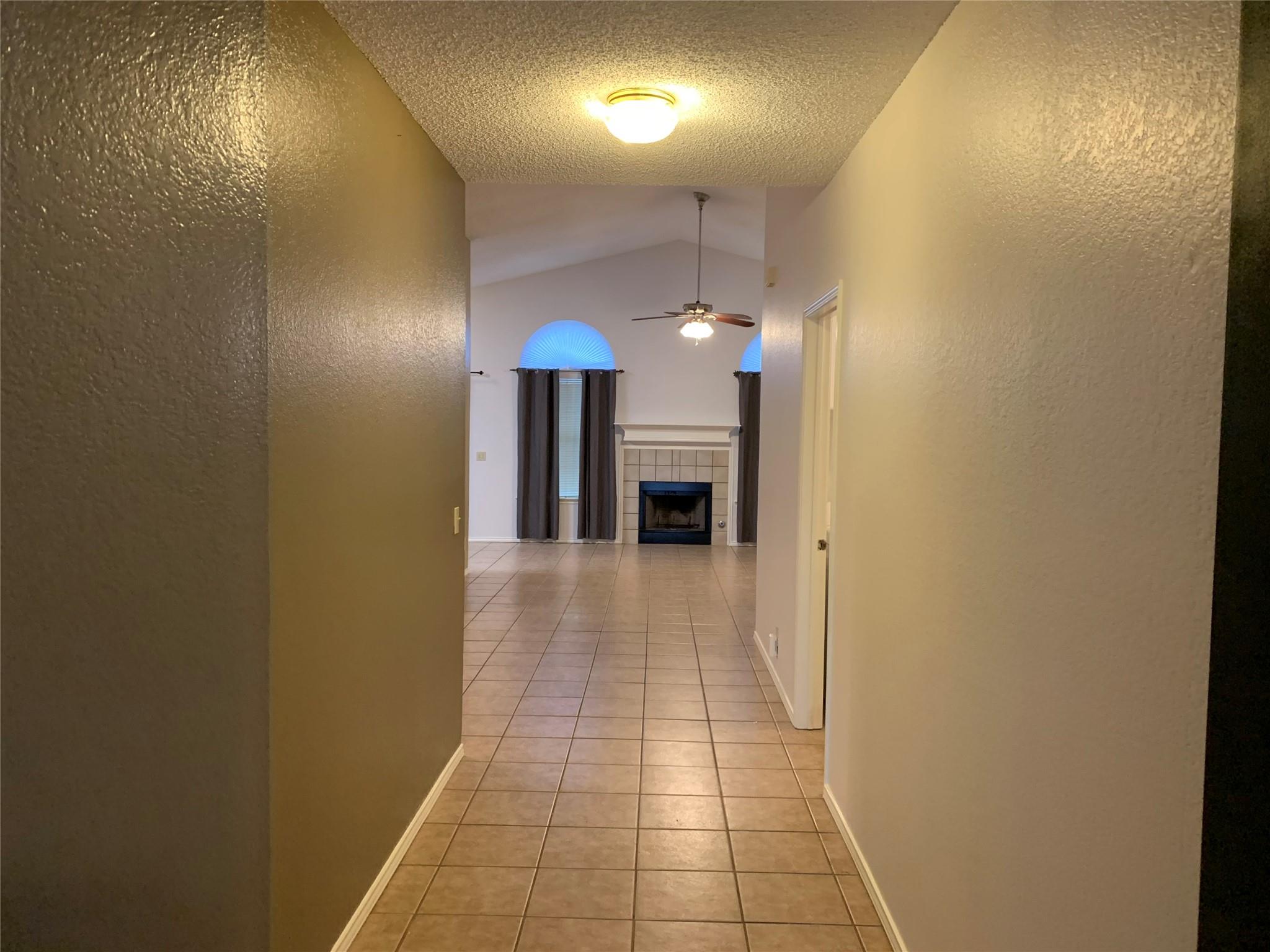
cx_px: 635
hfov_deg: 67.3
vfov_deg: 53.1
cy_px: 476
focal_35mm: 26
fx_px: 954
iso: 200
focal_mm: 4.25
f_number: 1.8
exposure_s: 1/60
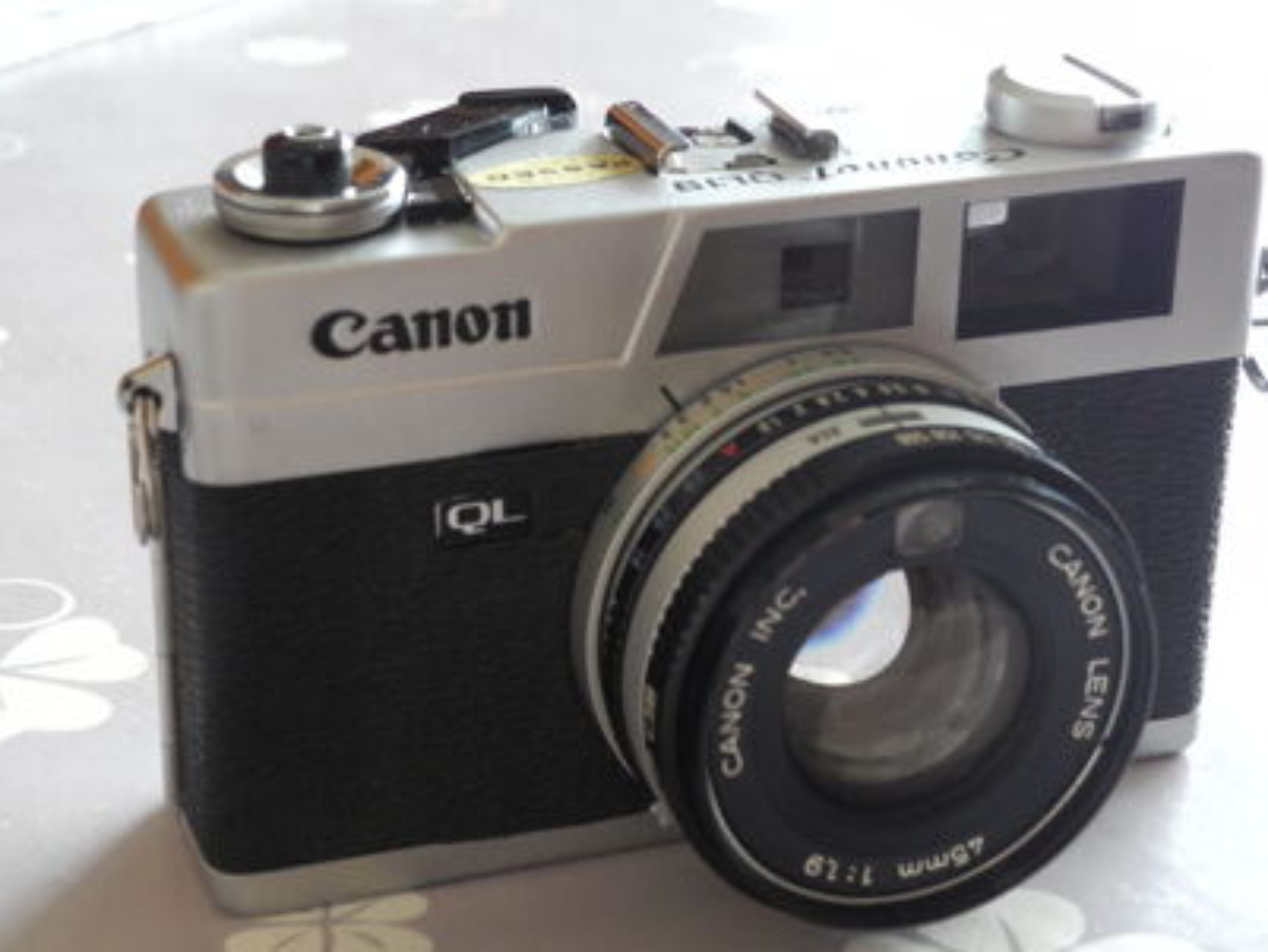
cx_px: 604
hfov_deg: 26.7
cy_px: 465
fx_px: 2675
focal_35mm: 73
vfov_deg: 20.2
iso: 400
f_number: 3.5
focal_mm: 13
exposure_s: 1/15.1
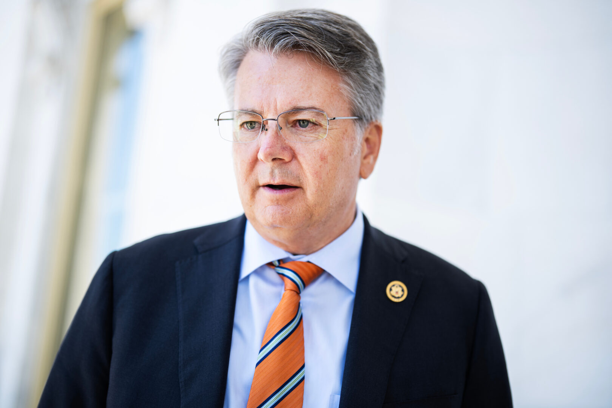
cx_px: 306
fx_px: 850
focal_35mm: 50
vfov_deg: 27.0
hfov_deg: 39.6
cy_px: 204
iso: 125
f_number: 1.4
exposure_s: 1/800
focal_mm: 50
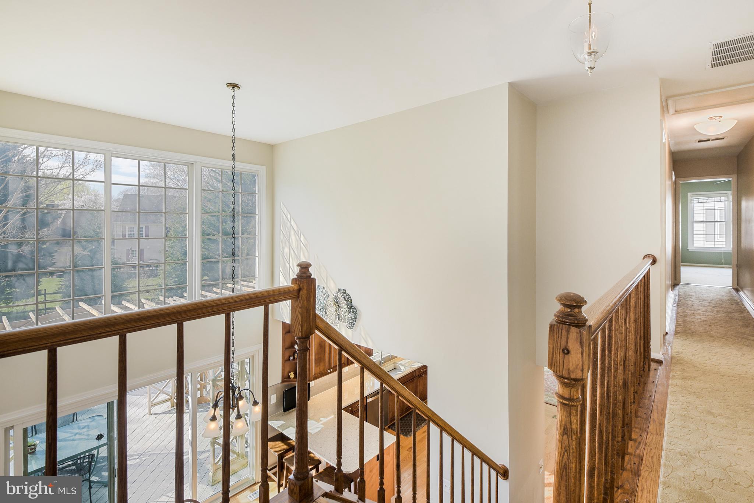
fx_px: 335
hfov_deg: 96.7
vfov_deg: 73.8
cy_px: 252
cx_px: 377
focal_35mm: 16
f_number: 8
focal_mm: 16
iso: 400
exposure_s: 1/13
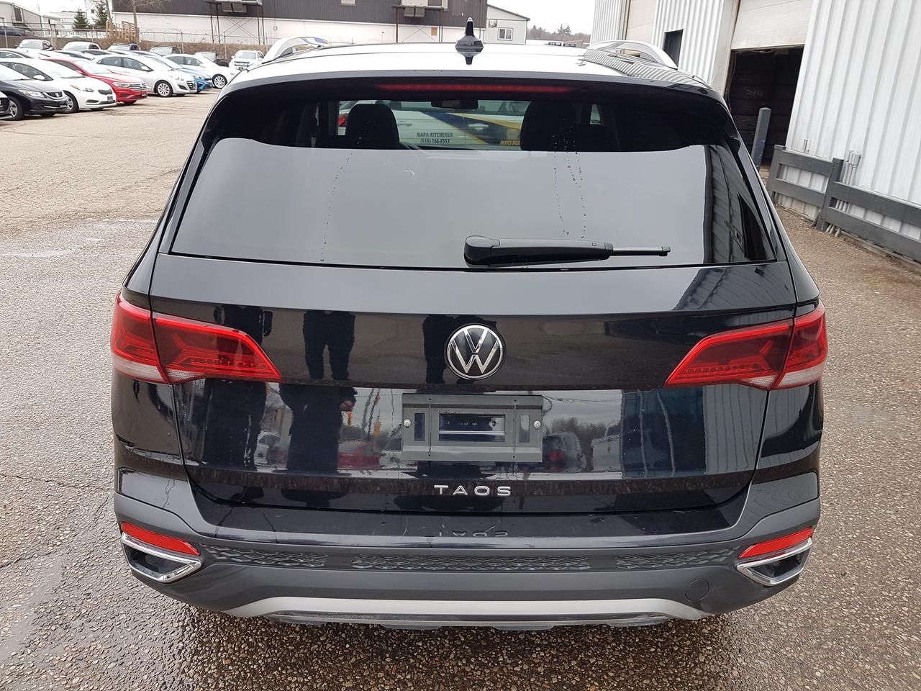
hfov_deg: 67.3
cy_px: 346
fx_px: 692
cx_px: 460
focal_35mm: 26
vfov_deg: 53.1
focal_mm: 4.2
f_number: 1.7
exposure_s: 1/158
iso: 40
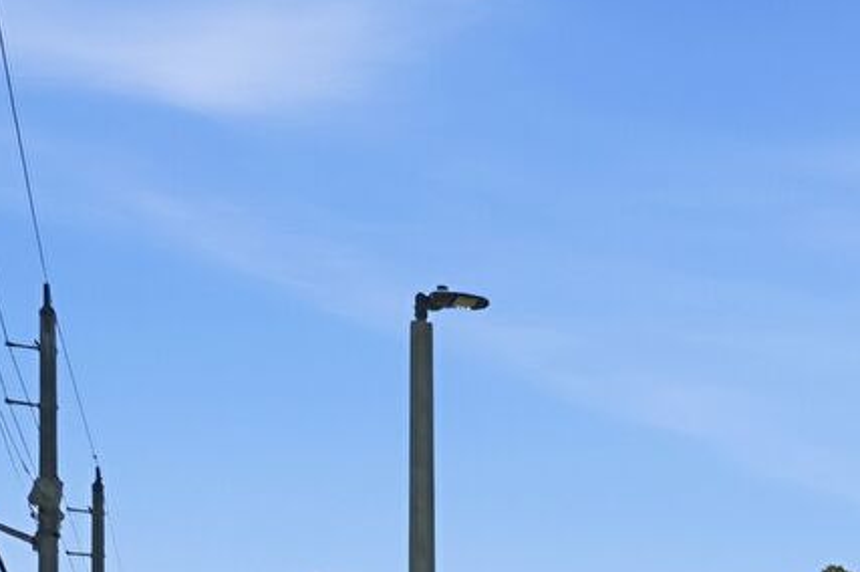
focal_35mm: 78
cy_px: 872
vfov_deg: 16.0
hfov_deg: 19.2
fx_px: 1859
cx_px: 1576
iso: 640
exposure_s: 1/8000
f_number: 8
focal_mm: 20.5
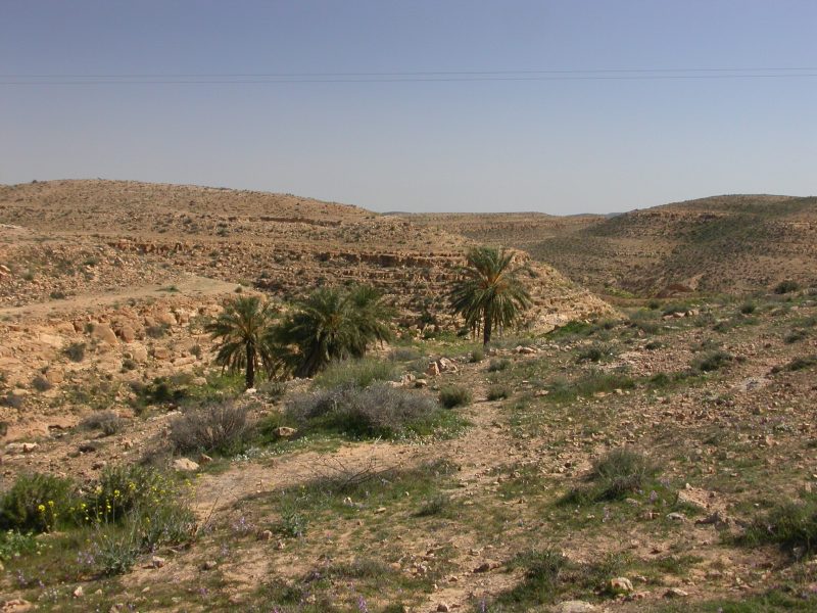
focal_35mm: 71
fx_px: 1676
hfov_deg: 27.4
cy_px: 306
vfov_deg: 20.7
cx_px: 408
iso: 100
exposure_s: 1/196
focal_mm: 14.7
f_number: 5.3
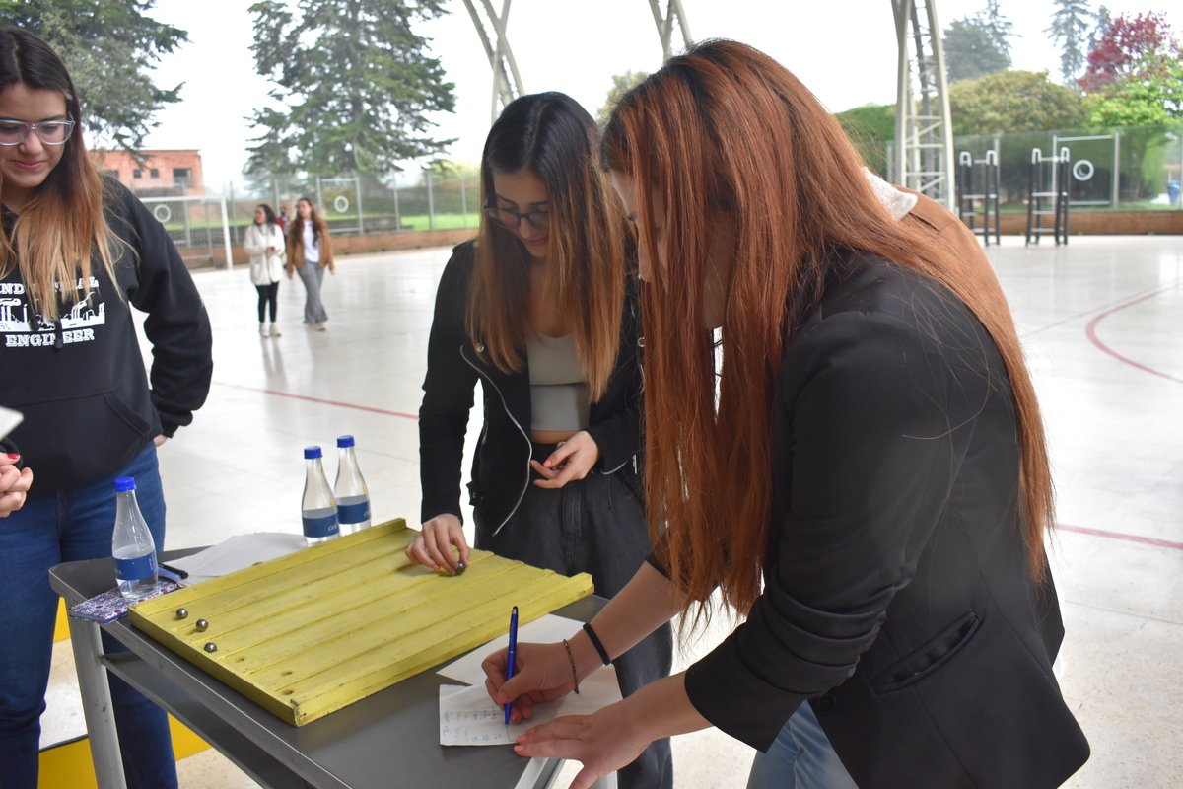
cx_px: 592
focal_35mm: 30
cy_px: 394
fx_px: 986
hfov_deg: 61.9
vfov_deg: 43.6
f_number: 5
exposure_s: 1/100
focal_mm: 20
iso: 800
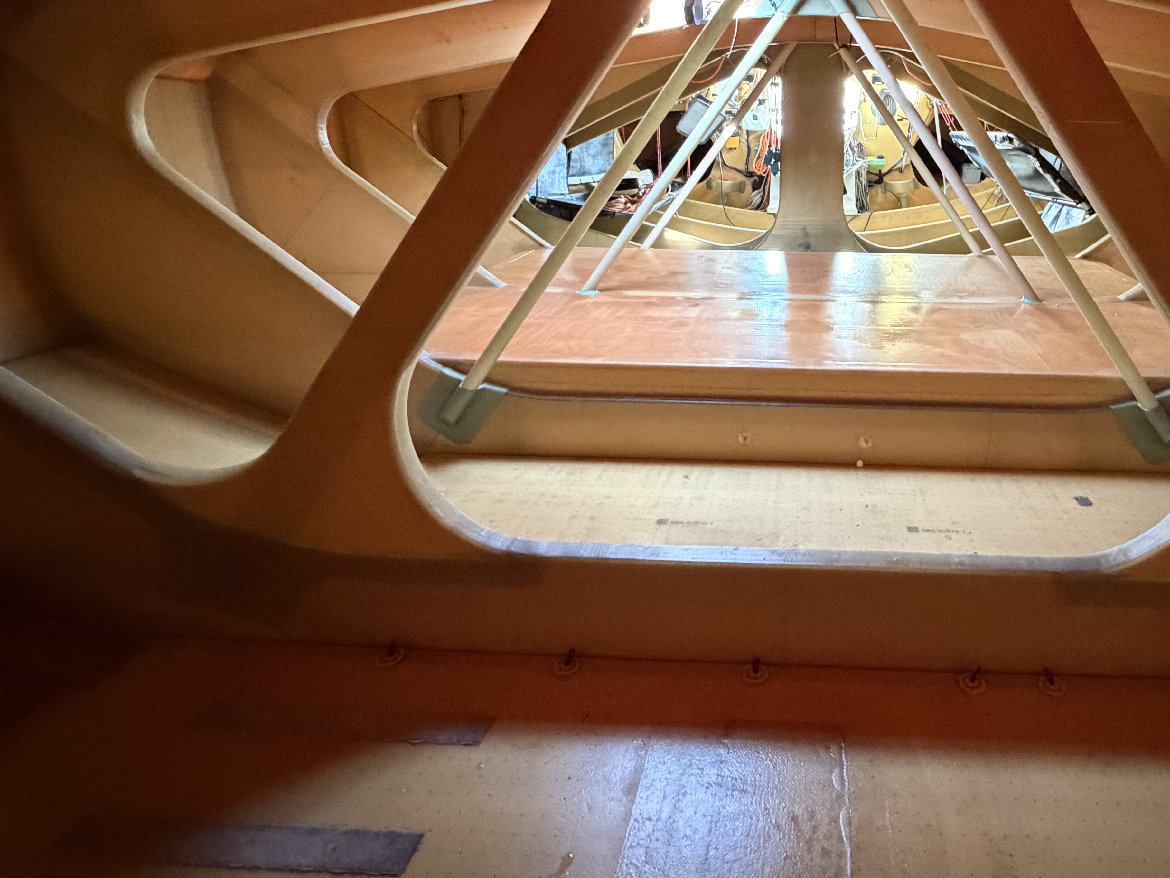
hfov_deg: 73.8
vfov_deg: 59.2
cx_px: 791
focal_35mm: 22
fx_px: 744
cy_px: 268
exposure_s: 1/49
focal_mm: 2.22
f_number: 2.2
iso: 1250
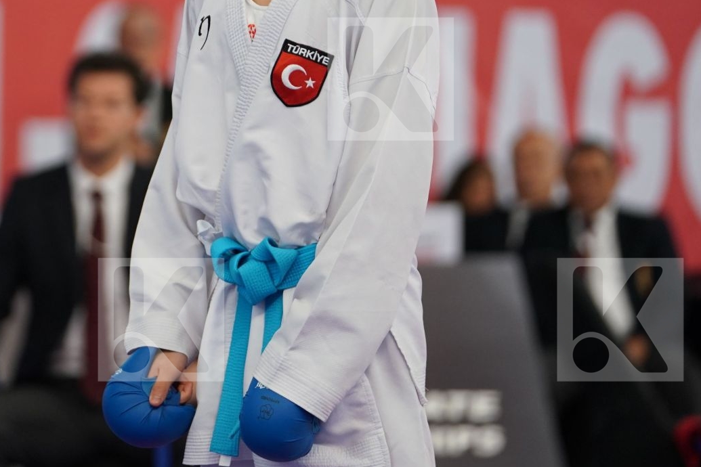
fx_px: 5861
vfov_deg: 4.6
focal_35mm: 301
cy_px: 79
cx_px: 161
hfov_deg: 6.8
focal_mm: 173
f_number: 2.8
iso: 1600
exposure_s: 1/1000
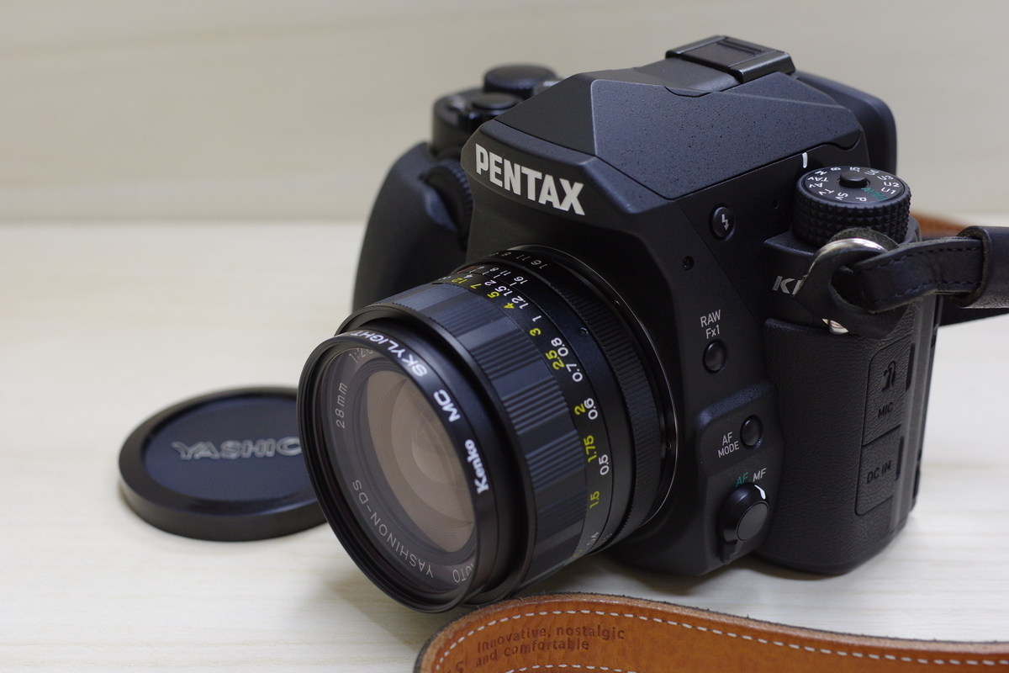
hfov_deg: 38.2
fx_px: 1457
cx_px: 504
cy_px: 336
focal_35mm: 52
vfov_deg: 26.0
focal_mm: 35
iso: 800
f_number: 5.6
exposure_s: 1/25
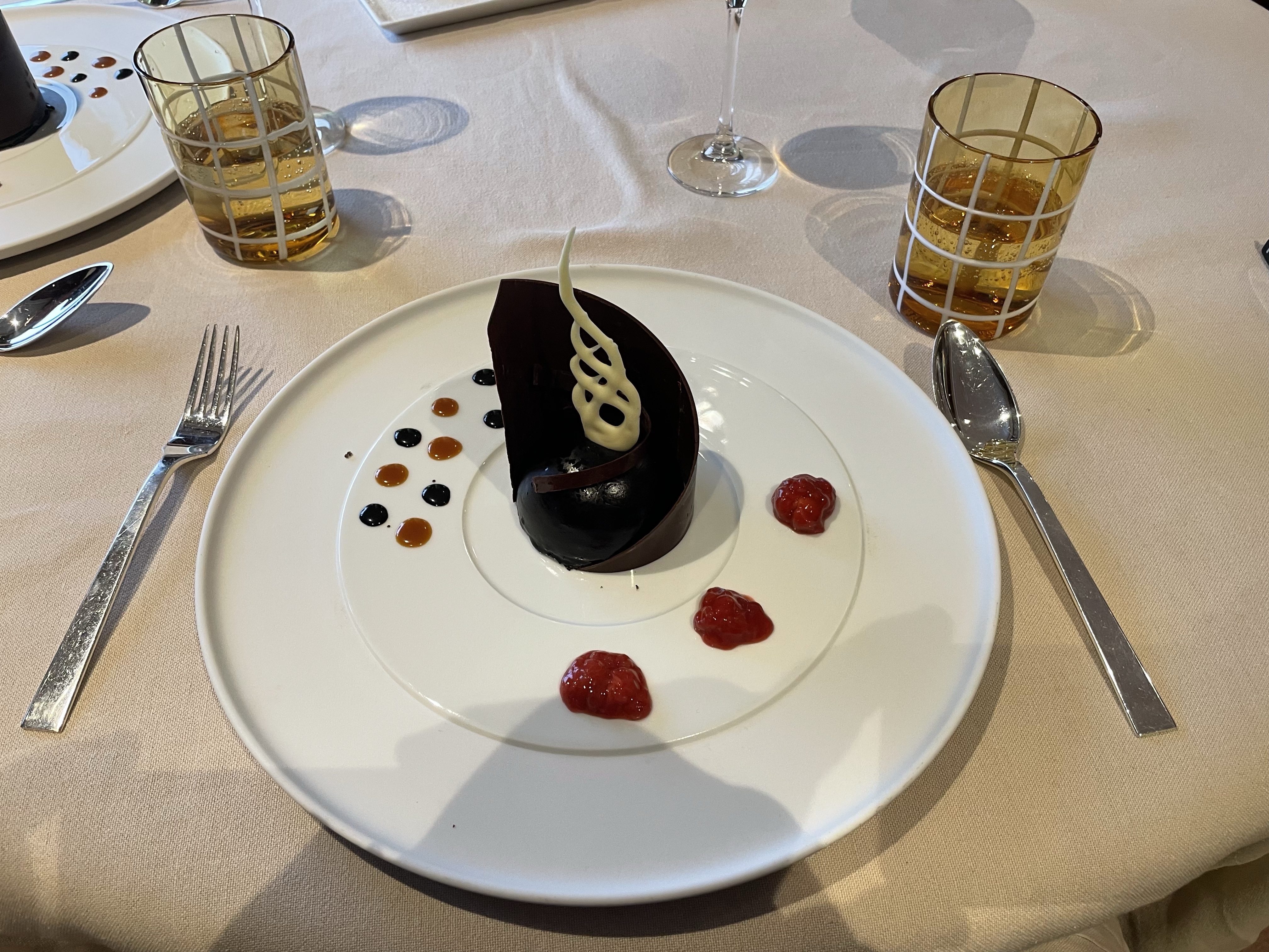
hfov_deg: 67.3
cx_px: 634
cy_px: 476
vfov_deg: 53.1
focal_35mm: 26
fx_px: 953
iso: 80
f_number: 1.6
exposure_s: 1/60
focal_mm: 4.2
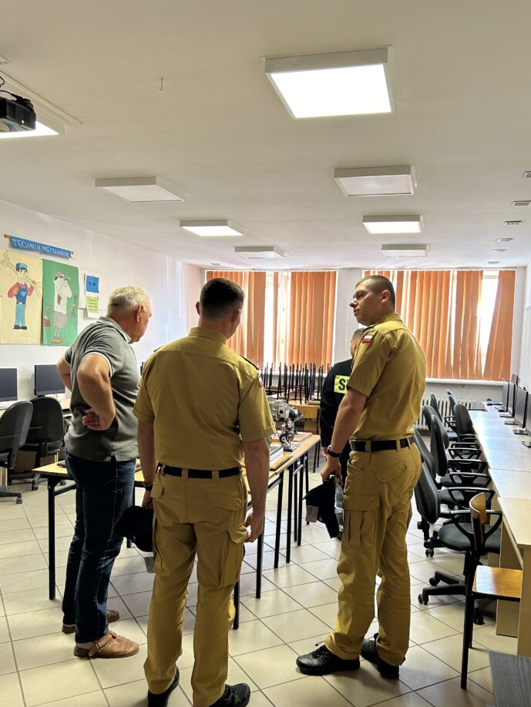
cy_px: 390
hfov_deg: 48.2
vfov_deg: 61.5
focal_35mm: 29
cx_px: 277
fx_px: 593
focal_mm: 5.7
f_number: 1.5
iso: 100
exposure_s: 1/100
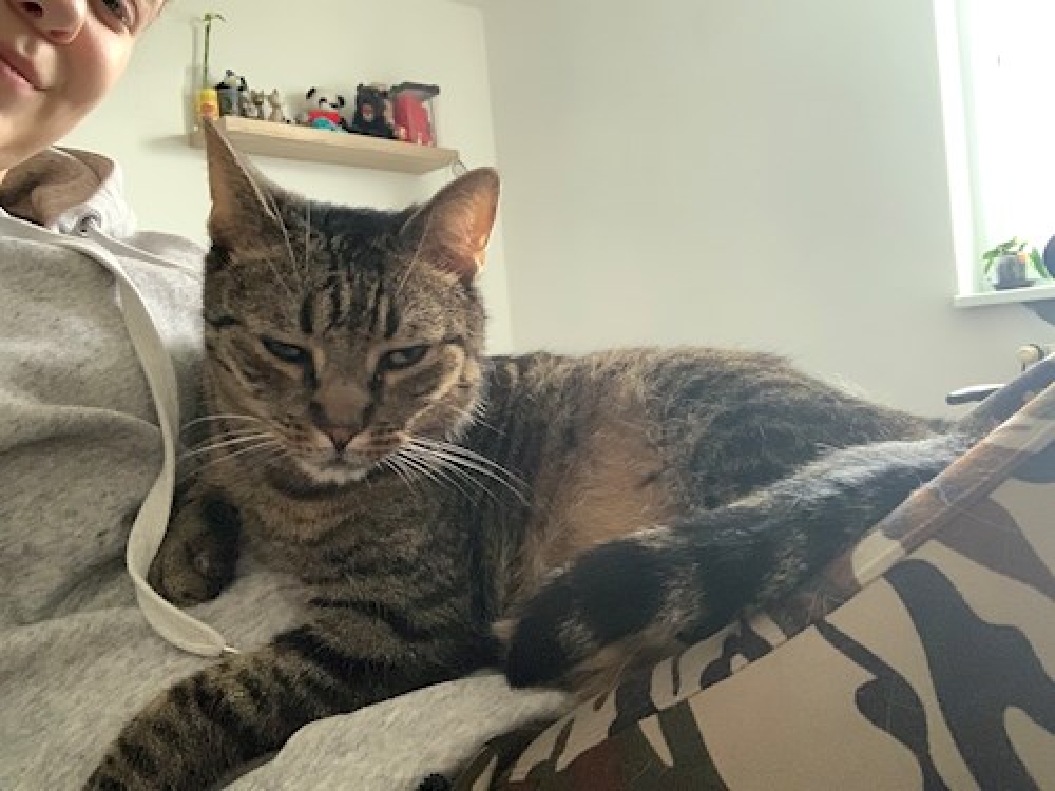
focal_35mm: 32
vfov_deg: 44.2
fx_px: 975
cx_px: 528
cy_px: 396
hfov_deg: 56.8
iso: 500
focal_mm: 2.87
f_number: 2.2
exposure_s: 1/30
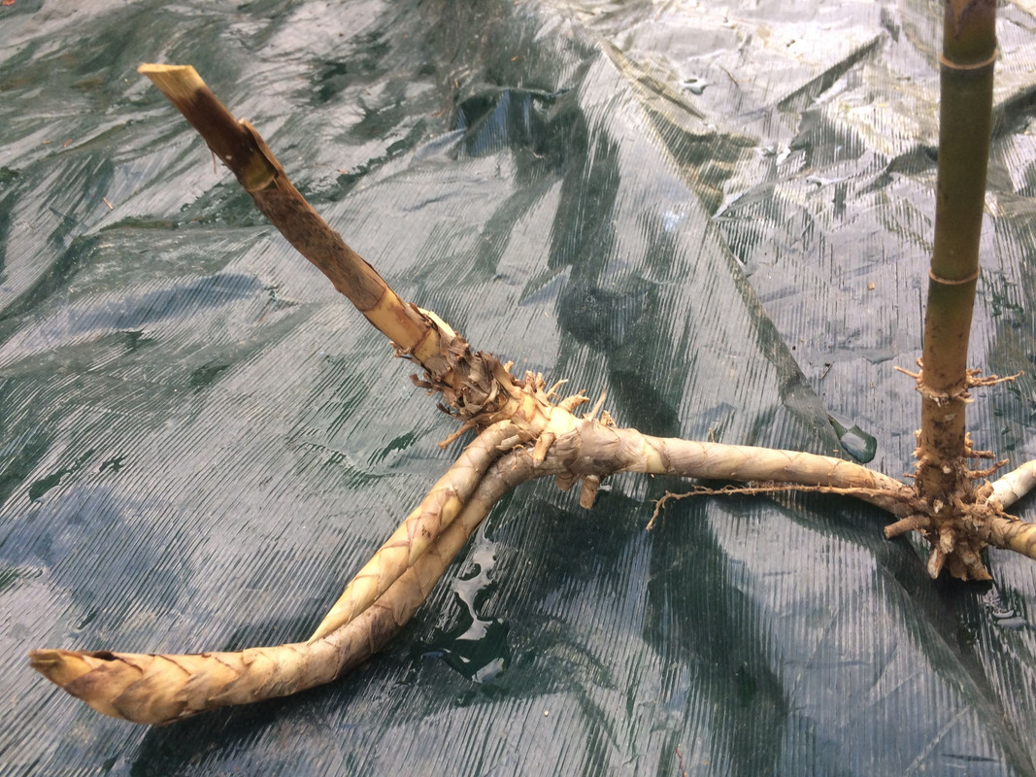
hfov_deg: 61.7
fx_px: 868
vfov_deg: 48.2
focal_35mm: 29
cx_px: 518
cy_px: 388
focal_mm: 4.15
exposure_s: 1/100
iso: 40
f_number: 2.2
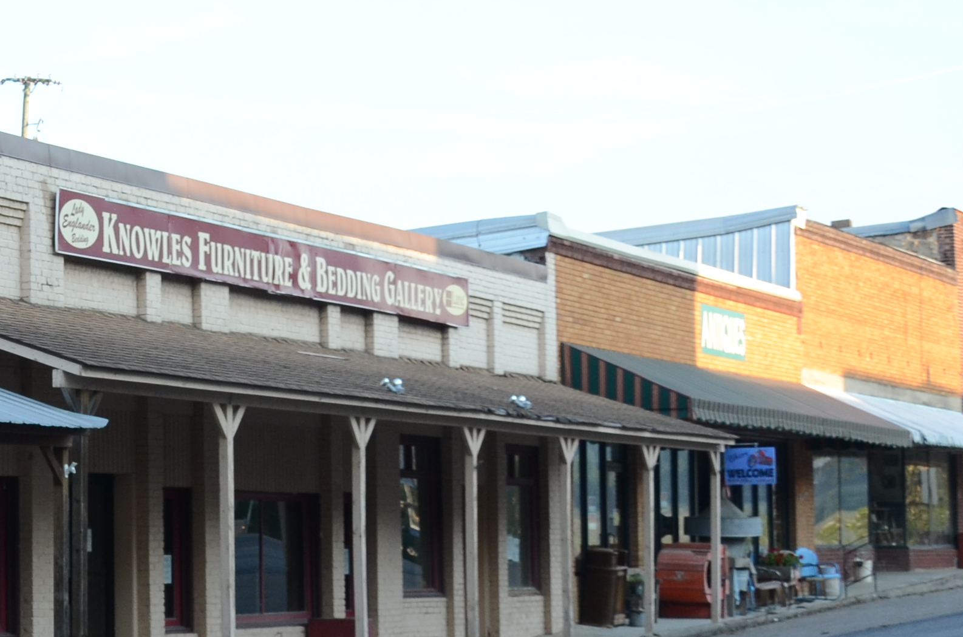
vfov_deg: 11.7
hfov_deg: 16.6
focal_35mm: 117
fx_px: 3111
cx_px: -291
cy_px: 289
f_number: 5.6
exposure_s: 1/250
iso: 320
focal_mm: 25
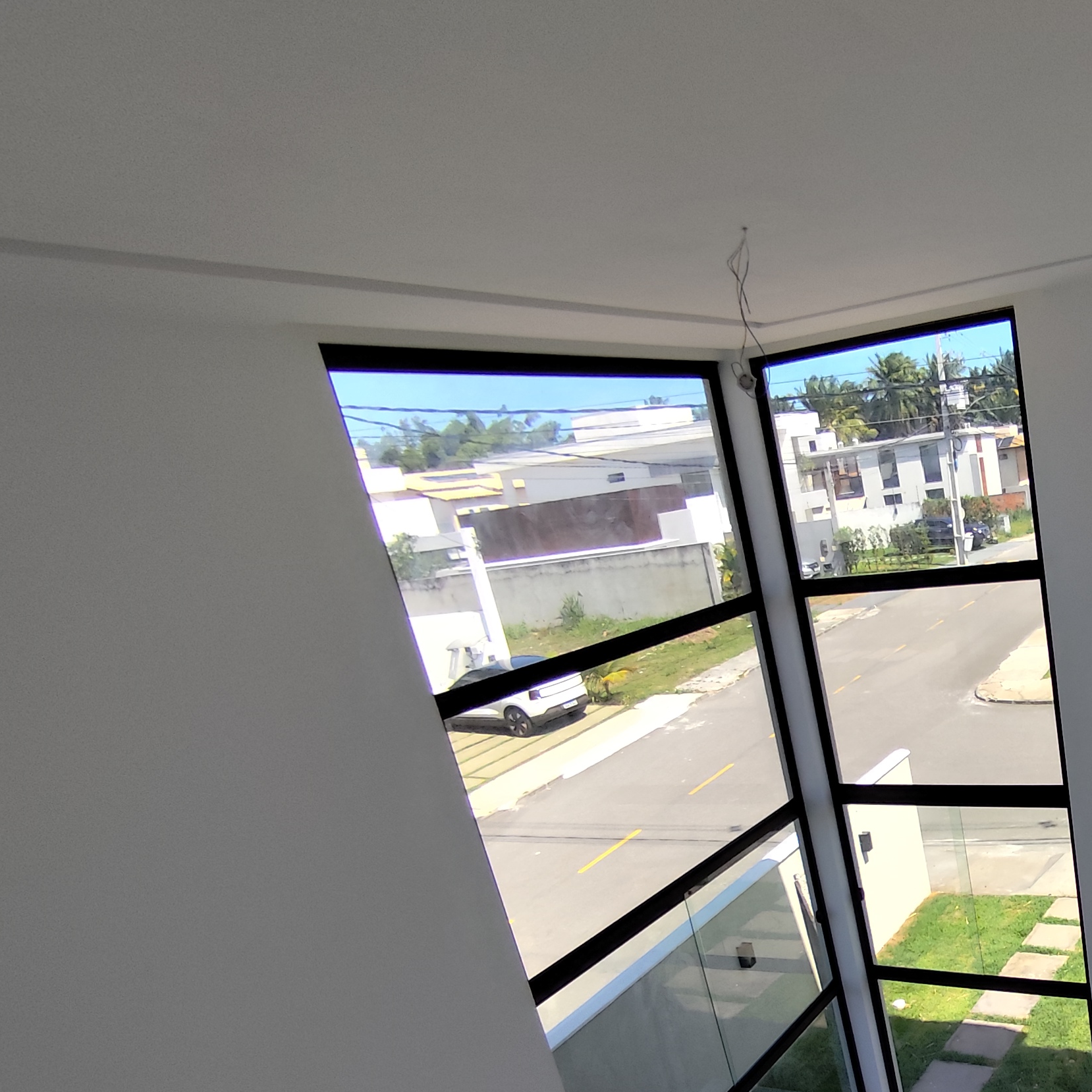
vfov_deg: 54.9
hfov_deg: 50.3
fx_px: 999
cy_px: 802
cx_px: 998
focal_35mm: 28
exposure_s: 1/1042
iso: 50
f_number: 2.2
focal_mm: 1.65
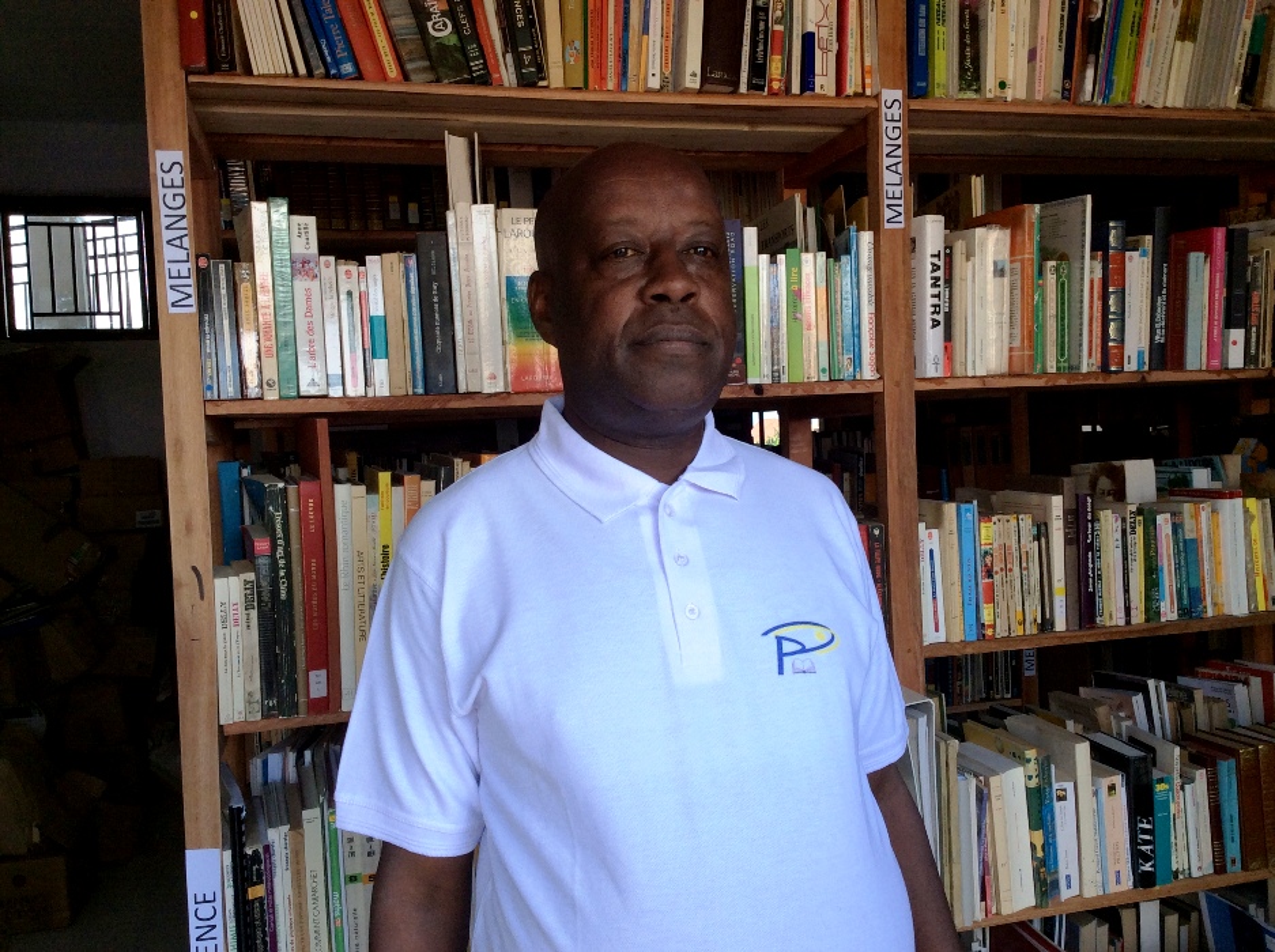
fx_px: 1177
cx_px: 638
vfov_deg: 44.1
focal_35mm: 32
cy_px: 476
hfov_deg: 56.9
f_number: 2.4
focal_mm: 3.3
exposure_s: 1/120
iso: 40
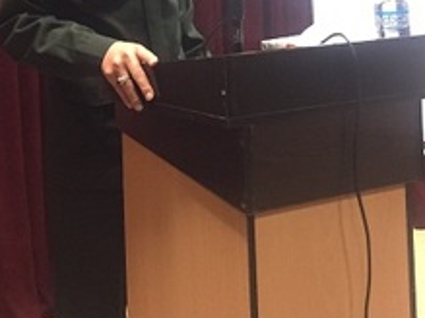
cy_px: -90
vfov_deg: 17.0
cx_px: 91
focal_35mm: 82
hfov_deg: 23.5
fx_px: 1006
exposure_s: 1/33
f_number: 2.2
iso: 250
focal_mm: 4.15
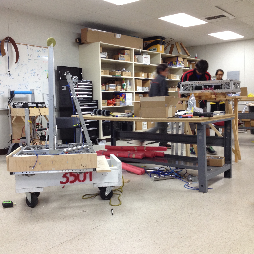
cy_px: 125
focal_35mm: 42
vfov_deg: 40.0
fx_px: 349
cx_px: 117
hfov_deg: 40.0
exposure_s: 1/20
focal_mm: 4.28
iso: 100
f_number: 2.4
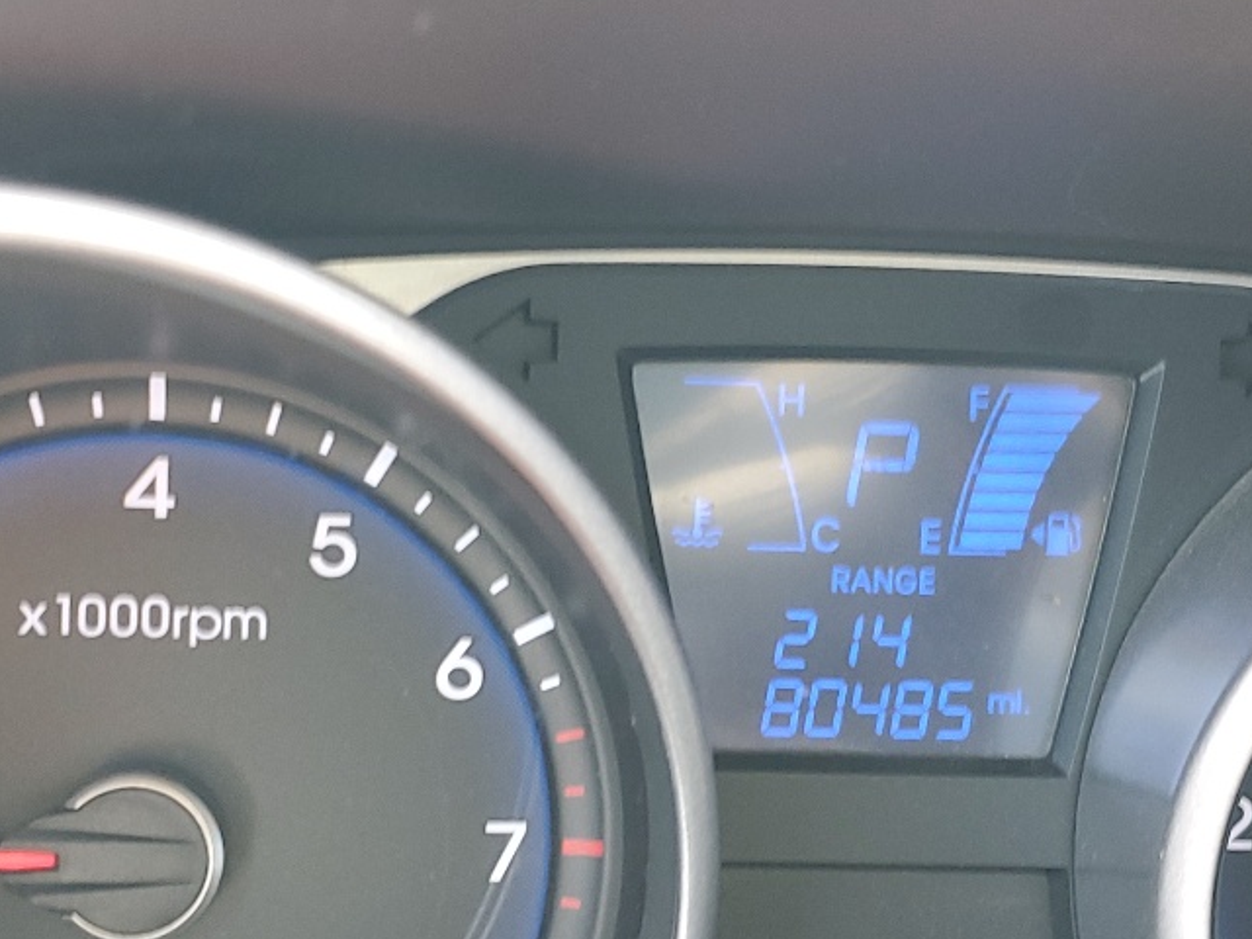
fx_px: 2351
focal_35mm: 65
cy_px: 593
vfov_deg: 22.5
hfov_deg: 29.8
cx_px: 606
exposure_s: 1/60.2
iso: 71
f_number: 1.5
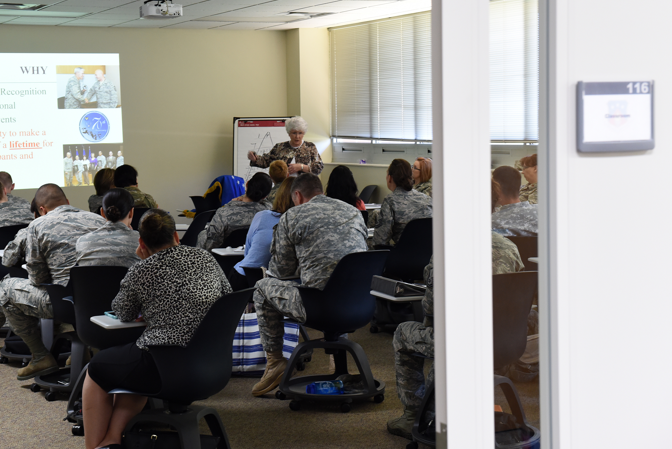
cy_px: 186
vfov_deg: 20.6
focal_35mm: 66
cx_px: 281
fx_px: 1232
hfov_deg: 30.4
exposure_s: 1/15
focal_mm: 56
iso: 2000
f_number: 8
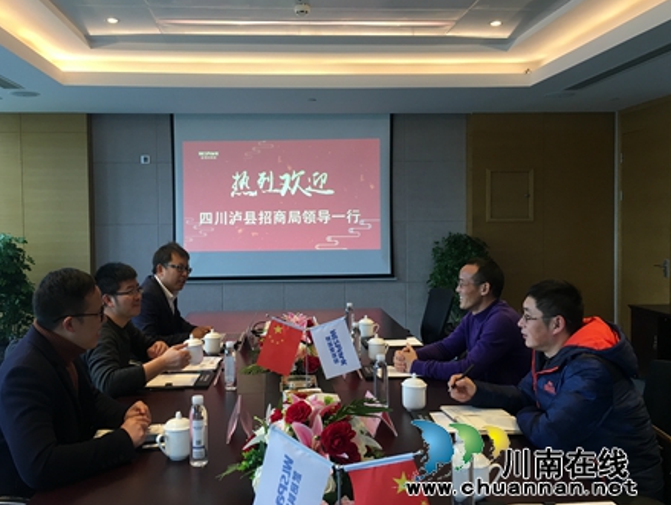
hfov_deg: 55.2
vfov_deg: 43.0
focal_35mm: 33
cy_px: 239
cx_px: 306
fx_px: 640
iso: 50
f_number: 2.2
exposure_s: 1/33
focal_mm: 4.15
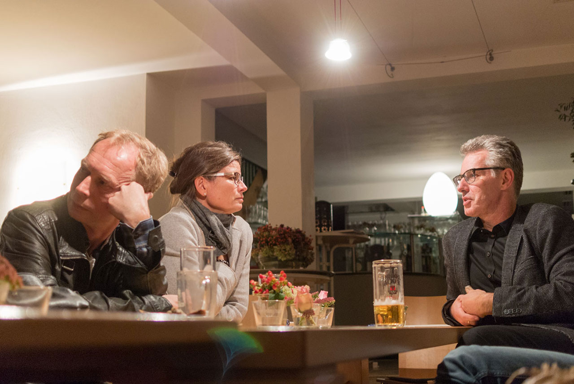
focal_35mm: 49
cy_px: 192
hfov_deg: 40.3
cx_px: 287
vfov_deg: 27.6
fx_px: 782
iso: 400
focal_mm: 18.5
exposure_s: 1/30
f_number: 1.8
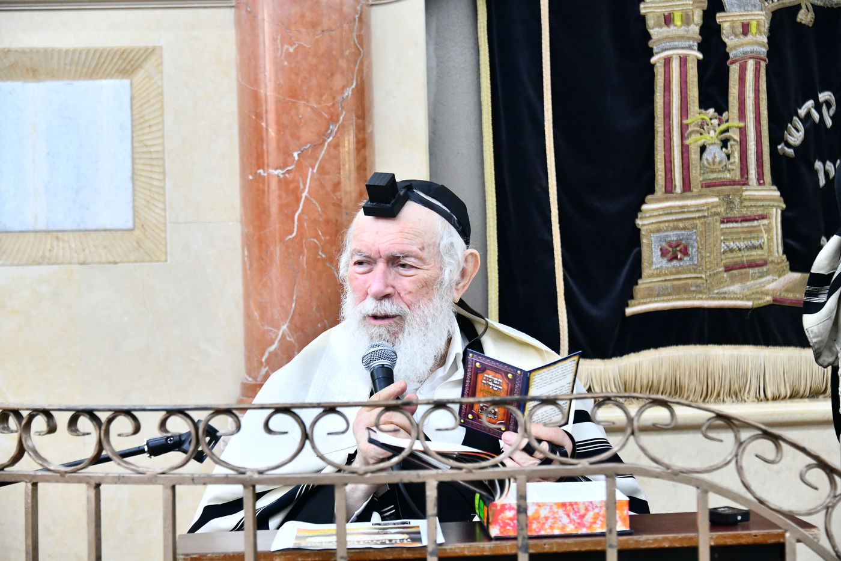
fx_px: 2452
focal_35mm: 105
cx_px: 420
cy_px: 280
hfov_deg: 19.5
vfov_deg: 13.0
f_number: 5.6
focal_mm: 105
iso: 3200
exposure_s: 1/160
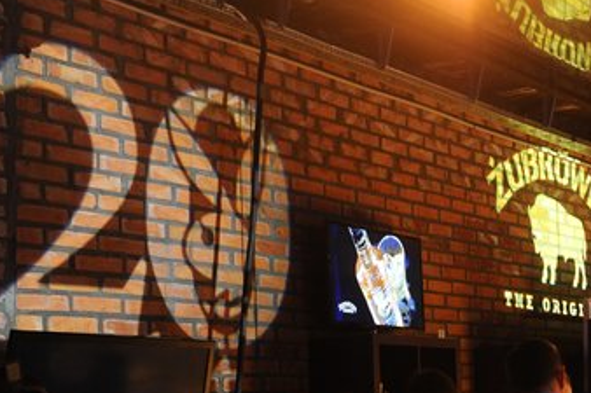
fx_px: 1280
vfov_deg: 17.4
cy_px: 291
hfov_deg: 25.7
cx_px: 442
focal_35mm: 78
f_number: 4.5
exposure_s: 1/25
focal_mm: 48
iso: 2500
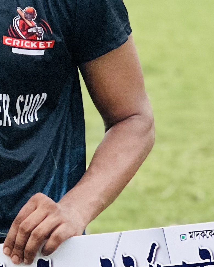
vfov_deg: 6.2
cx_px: -32
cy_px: 96
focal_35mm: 310
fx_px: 2455
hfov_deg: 5.0
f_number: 2.8
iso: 200
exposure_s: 1/40
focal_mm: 9
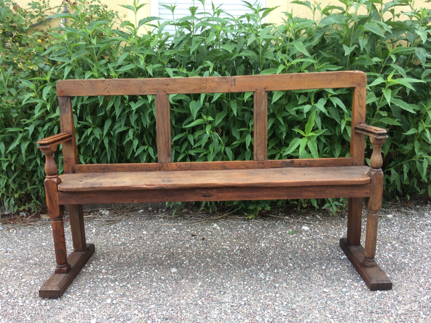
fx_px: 361
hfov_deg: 61.7
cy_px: 162
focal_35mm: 29
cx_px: 216
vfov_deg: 48.2
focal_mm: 4.15
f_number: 2.2
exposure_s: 1/105
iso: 32
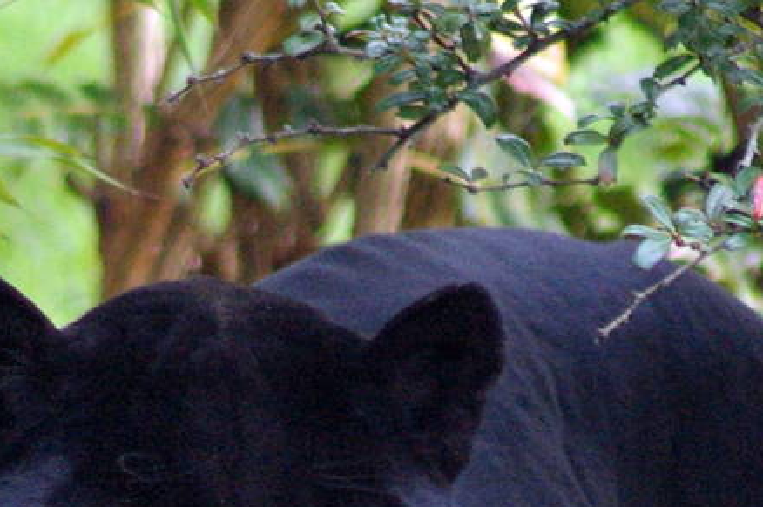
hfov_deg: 1.4
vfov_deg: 1.0
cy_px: 843
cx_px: 375
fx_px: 30189
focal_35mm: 1426
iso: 1600
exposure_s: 1/180
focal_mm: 260
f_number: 5.6
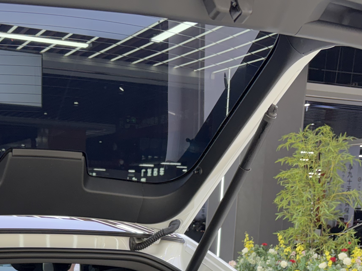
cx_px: 98
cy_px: 310
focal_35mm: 61
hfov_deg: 31.2
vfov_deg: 22.4
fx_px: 638
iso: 64
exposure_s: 1/100
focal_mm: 5.96
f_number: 1.6
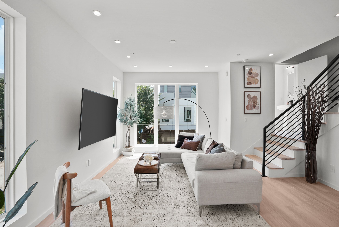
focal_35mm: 16
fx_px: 151
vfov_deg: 73.8
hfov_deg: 96.7
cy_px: 114
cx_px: 170
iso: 250
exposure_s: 1/20
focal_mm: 16
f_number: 9
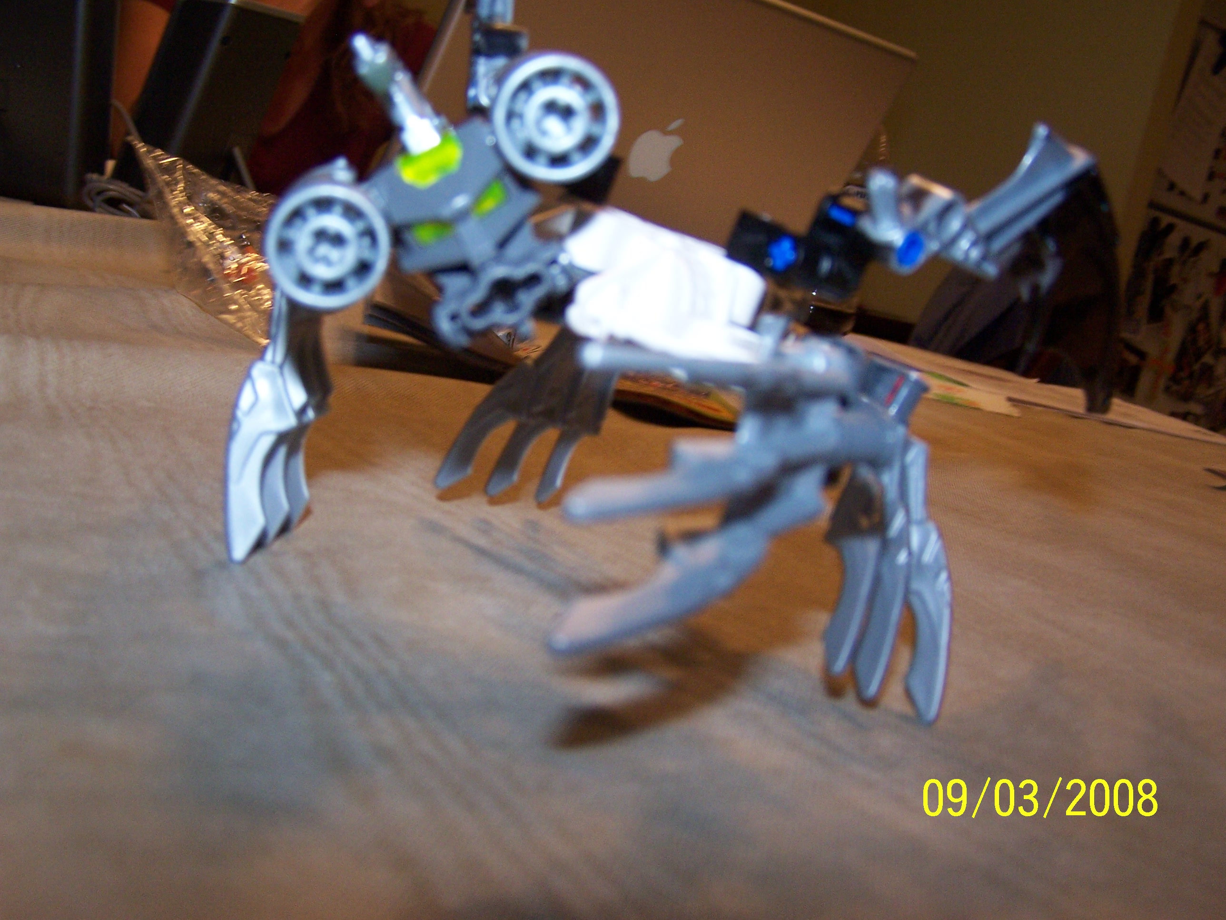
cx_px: 613
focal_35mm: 38
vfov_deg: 37.7
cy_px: 460
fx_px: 1346
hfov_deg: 49.0
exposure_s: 1/60
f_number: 2.8
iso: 140
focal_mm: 6.3
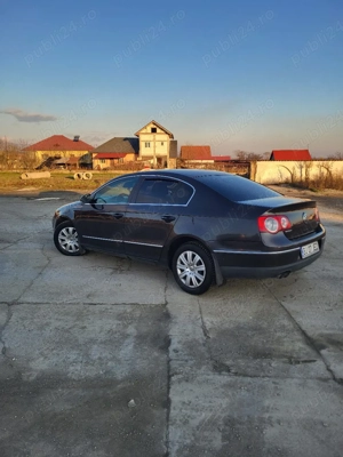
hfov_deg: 53.1
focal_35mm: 26
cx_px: 172
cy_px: 228
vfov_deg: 67.3
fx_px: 344
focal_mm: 5.4
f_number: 1.8
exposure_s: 1/556
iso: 40
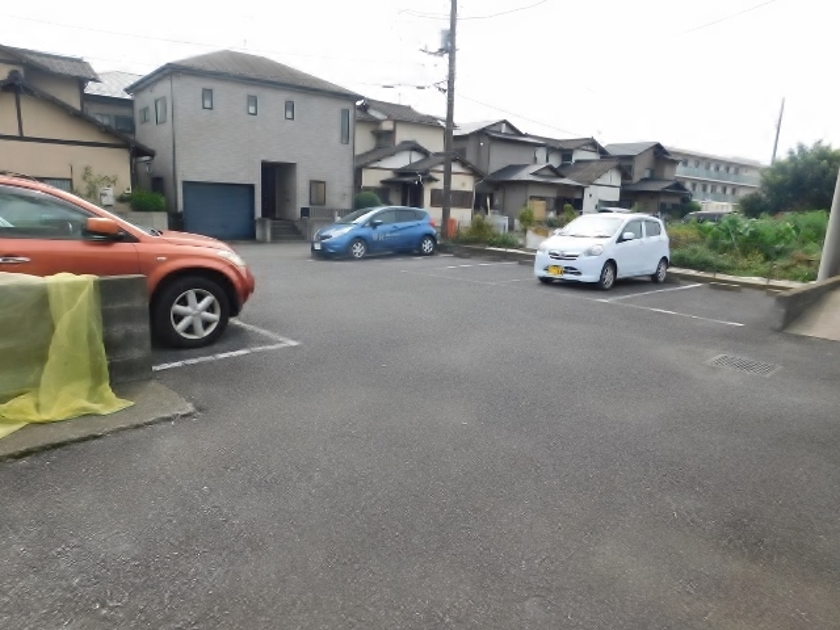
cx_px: 420
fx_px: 558
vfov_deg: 58.9
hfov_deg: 73.9
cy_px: 315
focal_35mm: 23
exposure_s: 1/800
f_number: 3
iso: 125
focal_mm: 4
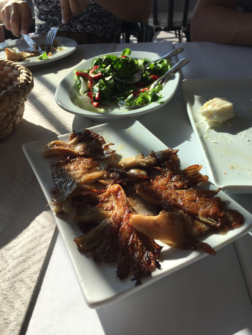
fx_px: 281
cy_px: 168
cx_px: 126
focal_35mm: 29
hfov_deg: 48.2
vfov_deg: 61.7
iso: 32
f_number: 2.2
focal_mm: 4.15
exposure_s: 1/1319
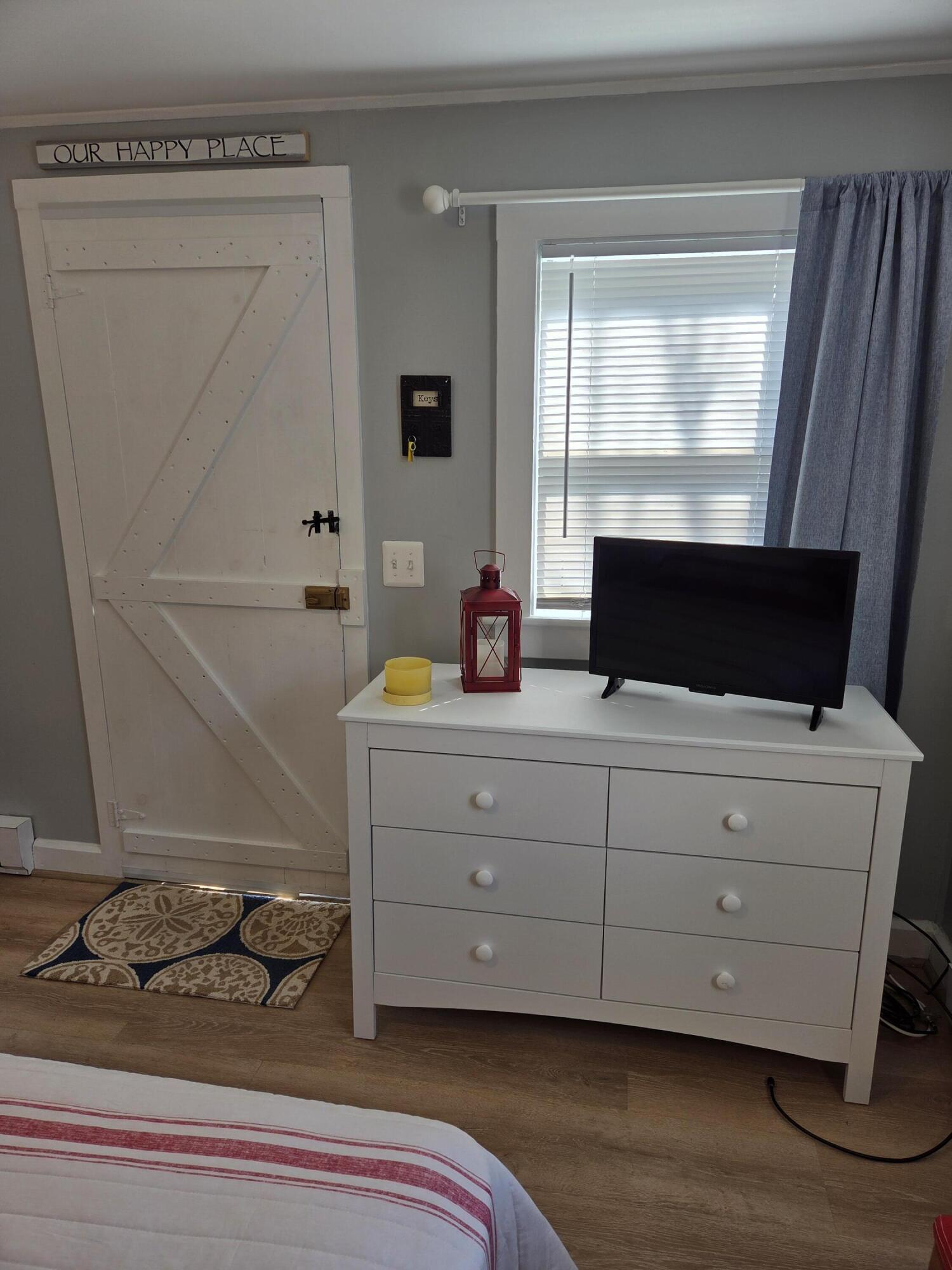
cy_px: 635
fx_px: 843
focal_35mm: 23
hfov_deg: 58.9
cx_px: 476
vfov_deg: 73.9
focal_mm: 5.4
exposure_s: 1/120
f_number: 1.8
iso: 32
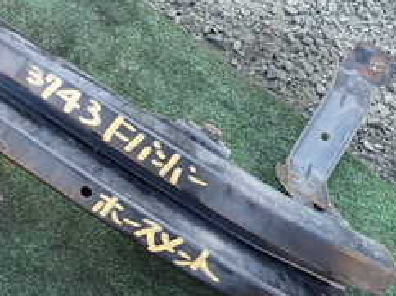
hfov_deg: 29.3
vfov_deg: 22.8
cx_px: 7
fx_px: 709
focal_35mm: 62
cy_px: 11
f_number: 2
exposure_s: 1/60
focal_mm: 4.5
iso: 100
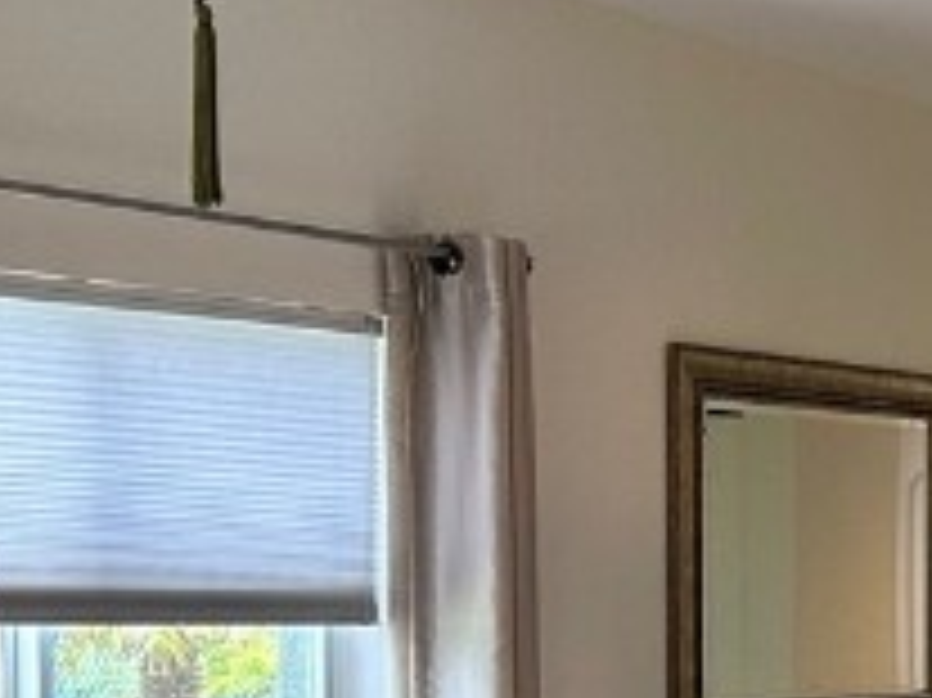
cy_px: 675
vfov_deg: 12.3
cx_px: 1414
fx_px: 3202
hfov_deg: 15.3
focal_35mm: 119
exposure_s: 1/120
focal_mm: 6.86
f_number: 1.78
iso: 160
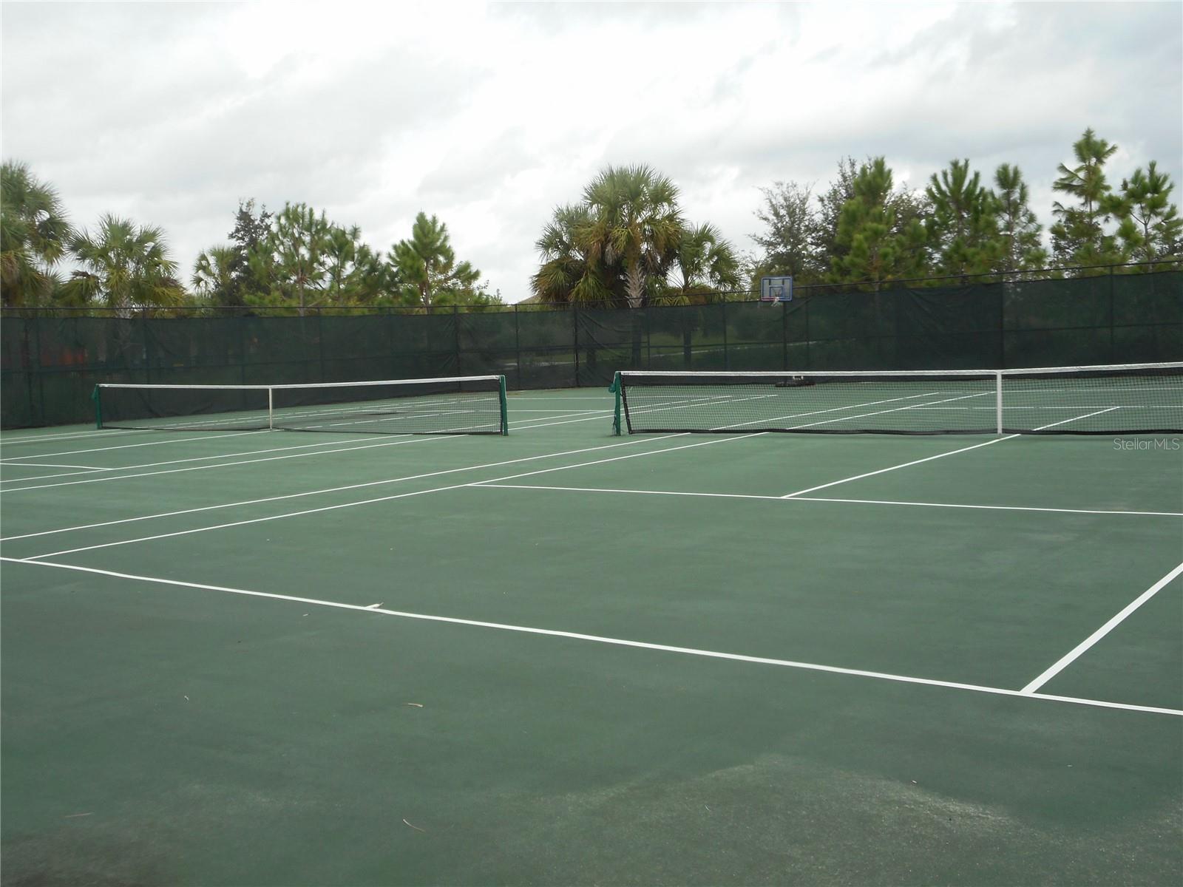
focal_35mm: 39
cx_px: 592
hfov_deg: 47.9
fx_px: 1333
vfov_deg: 36.8
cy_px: 444
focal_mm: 6.9
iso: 80
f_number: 4.5
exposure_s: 1/320
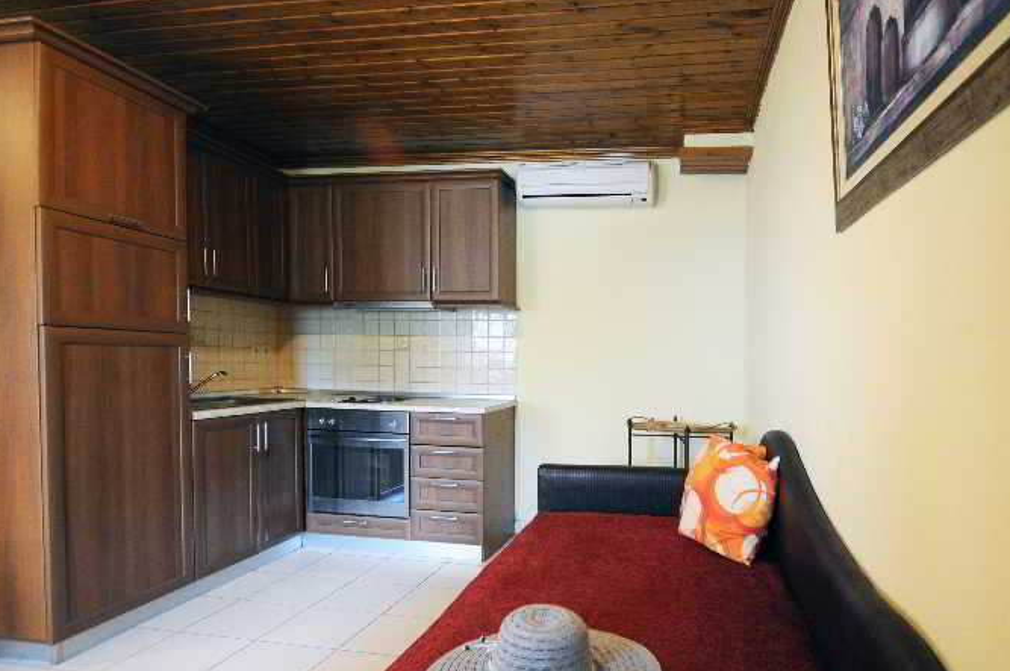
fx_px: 504
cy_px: 398
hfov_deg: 90.0
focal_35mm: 18
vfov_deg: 66.7
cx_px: 477
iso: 500
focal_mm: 10
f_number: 4
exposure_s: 1/6
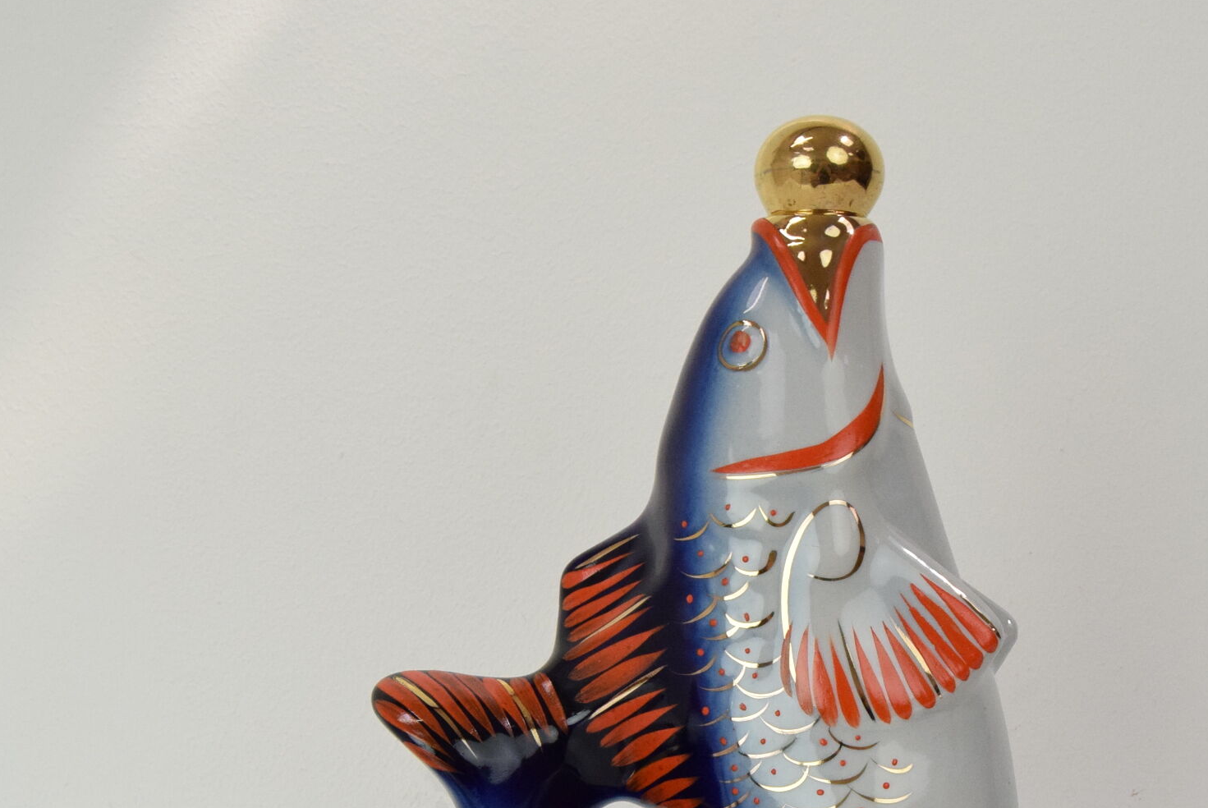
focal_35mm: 61
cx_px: 765
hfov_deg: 32.7
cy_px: 691
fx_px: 2049
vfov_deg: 21.9
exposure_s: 1/320
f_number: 9
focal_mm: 20
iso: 1600
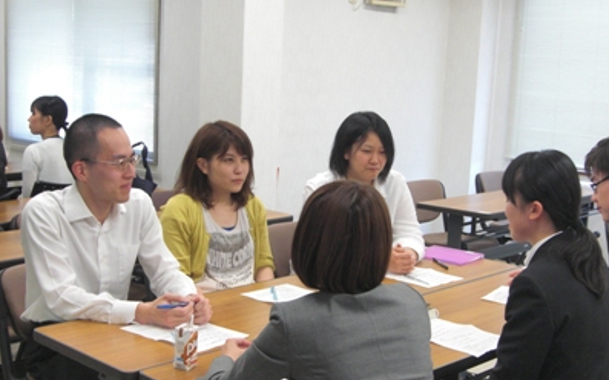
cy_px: 225
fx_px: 913
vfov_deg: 23.5
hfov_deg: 36.9
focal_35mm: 55
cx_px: 322
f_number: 3.3
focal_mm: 8.2
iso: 200
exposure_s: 1/60
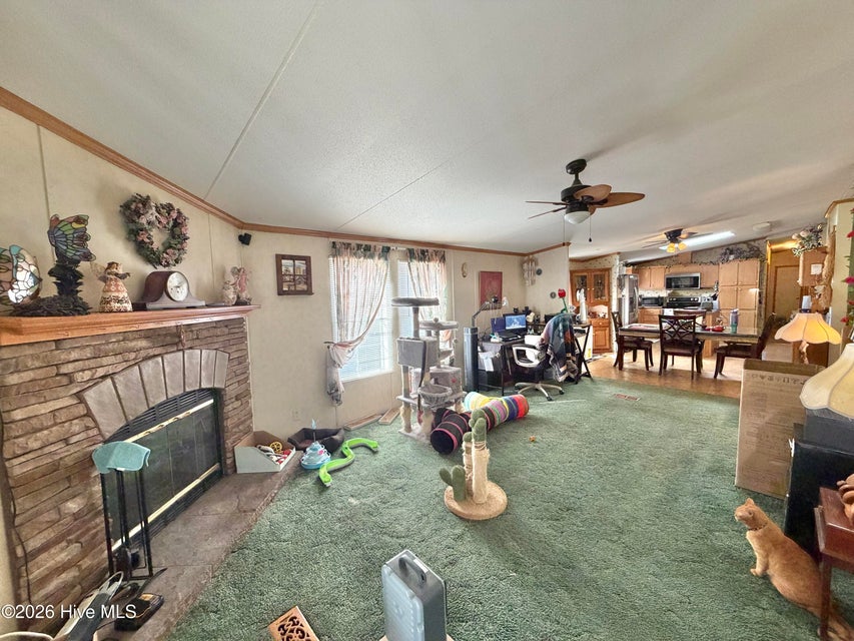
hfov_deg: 102.1
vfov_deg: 85.7
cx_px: 427
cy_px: 320
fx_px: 345
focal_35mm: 14
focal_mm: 2.22
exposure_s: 1/81
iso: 320
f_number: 2.2
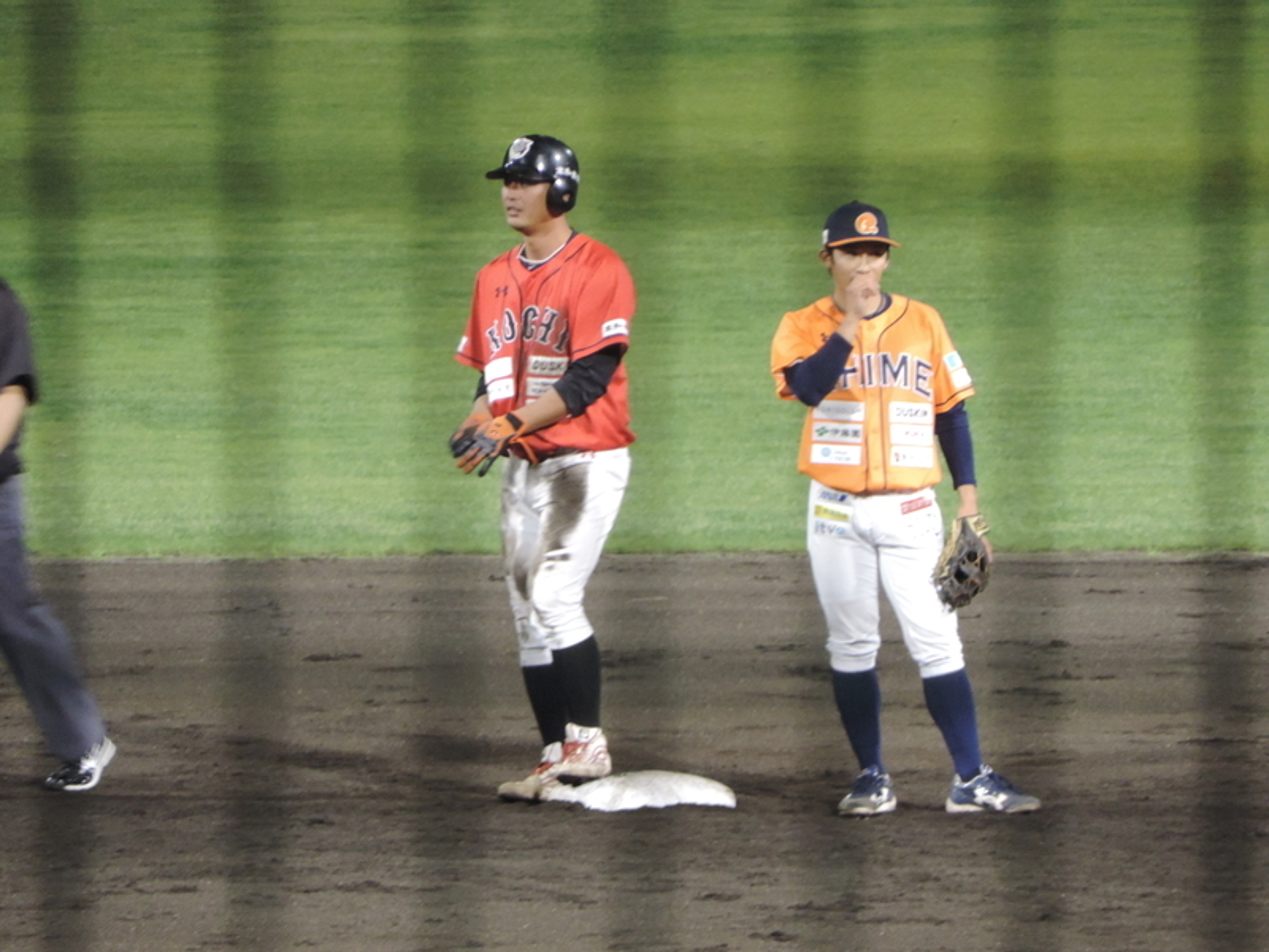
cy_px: 476
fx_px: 25662
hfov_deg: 2.8
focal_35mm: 700
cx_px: 634
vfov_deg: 2.1
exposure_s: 1/40
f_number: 5
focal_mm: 124.8
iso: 800
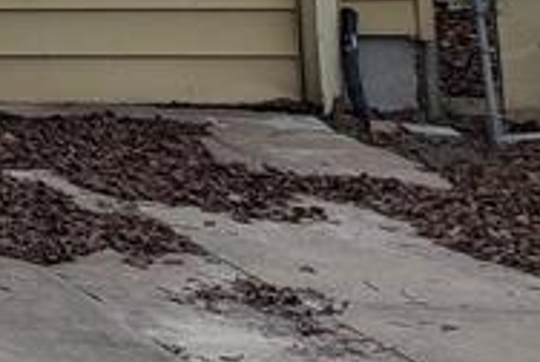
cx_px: -859
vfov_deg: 8.8
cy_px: -408
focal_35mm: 147
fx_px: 2208
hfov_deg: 11.1
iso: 50
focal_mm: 4.3
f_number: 2.4
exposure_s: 1/229
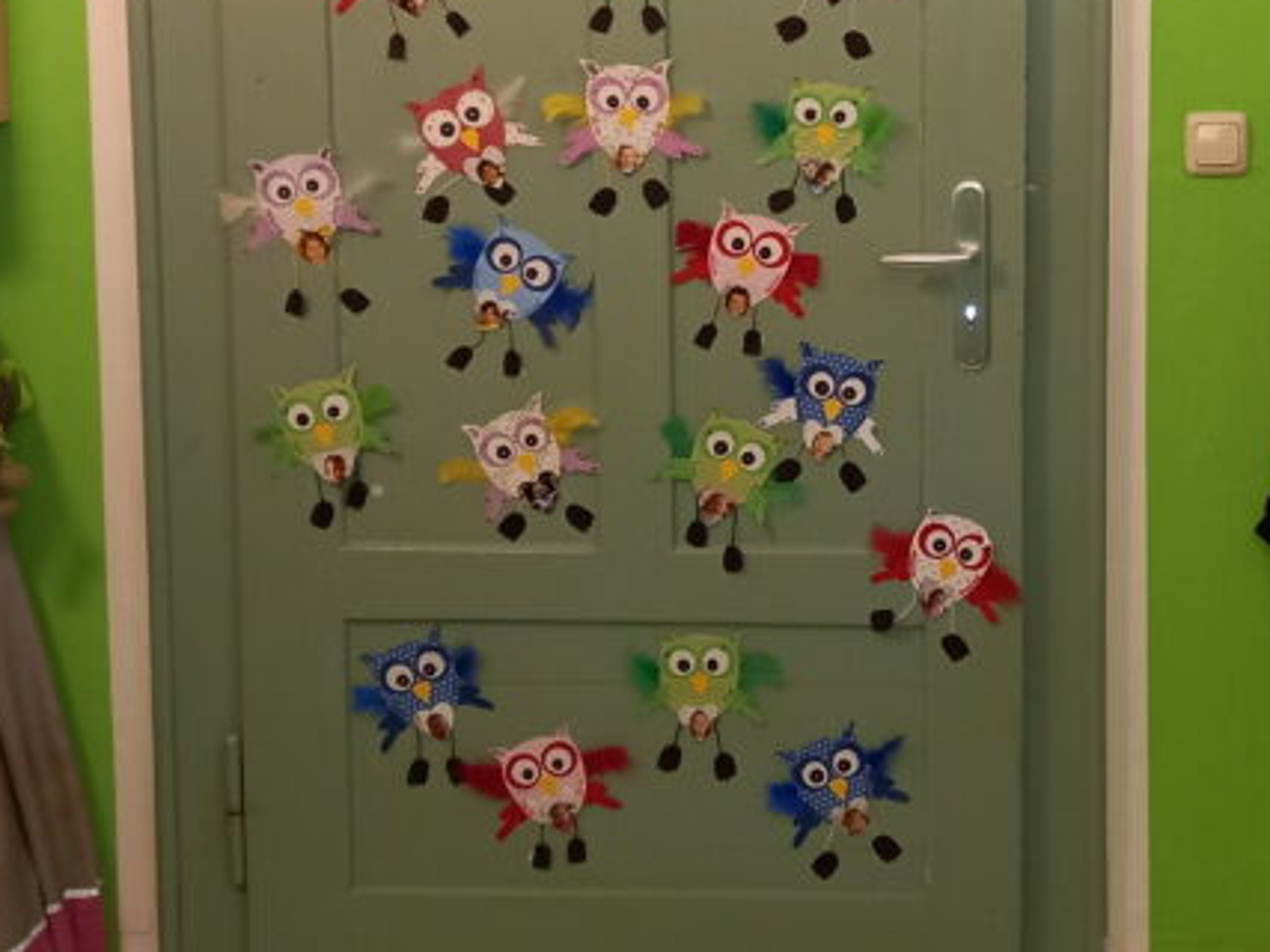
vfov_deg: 24.0
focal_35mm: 60
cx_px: 1008
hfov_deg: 31.4
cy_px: 170
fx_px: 2201
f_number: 2
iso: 250
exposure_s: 1/25
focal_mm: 4.6
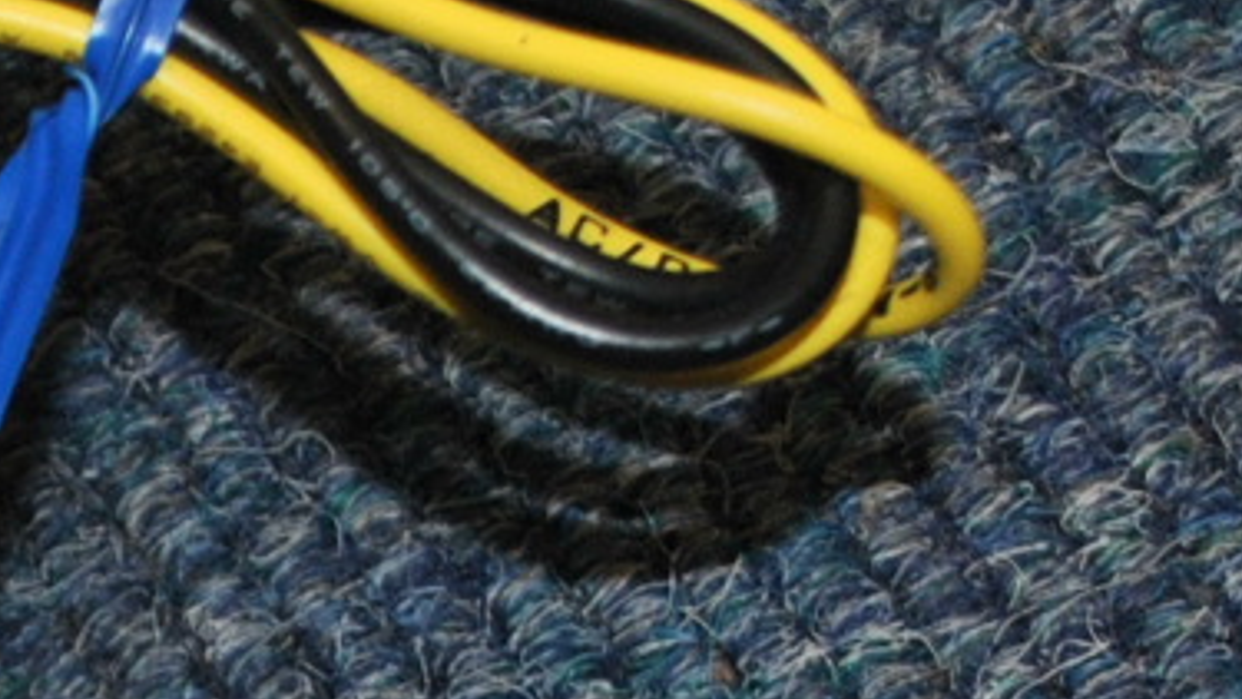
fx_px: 6422
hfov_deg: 10.6
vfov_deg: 6.1
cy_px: 1342
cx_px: -715
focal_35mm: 195
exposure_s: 1/60
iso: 200
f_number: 4
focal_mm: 24
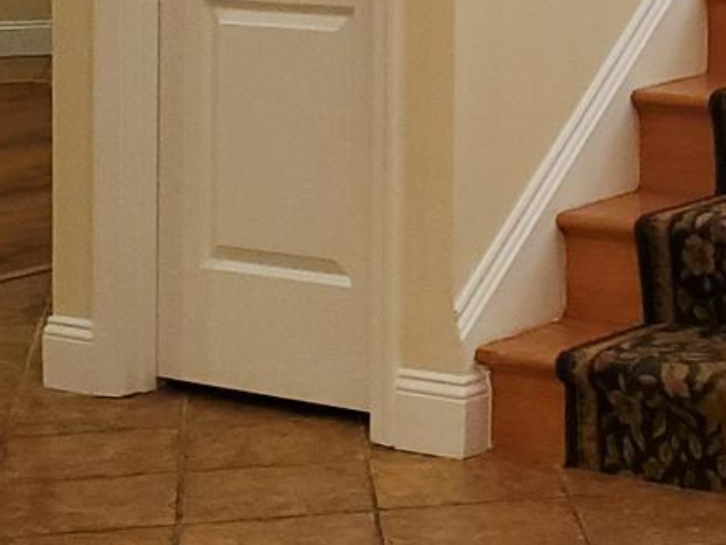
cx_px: 908
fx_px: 2538
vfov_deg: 11.7
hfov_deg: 15.6
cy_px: -261
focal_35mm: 121
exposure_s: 1/40
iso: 320
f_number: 2.4
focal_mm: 4.3
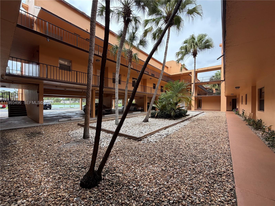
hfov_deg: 102.1
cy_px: 103
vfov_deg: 85.7
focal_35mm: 14
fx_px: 111
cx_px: 138
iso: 50
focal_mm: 2.22
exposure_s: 1/502
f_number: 2.2
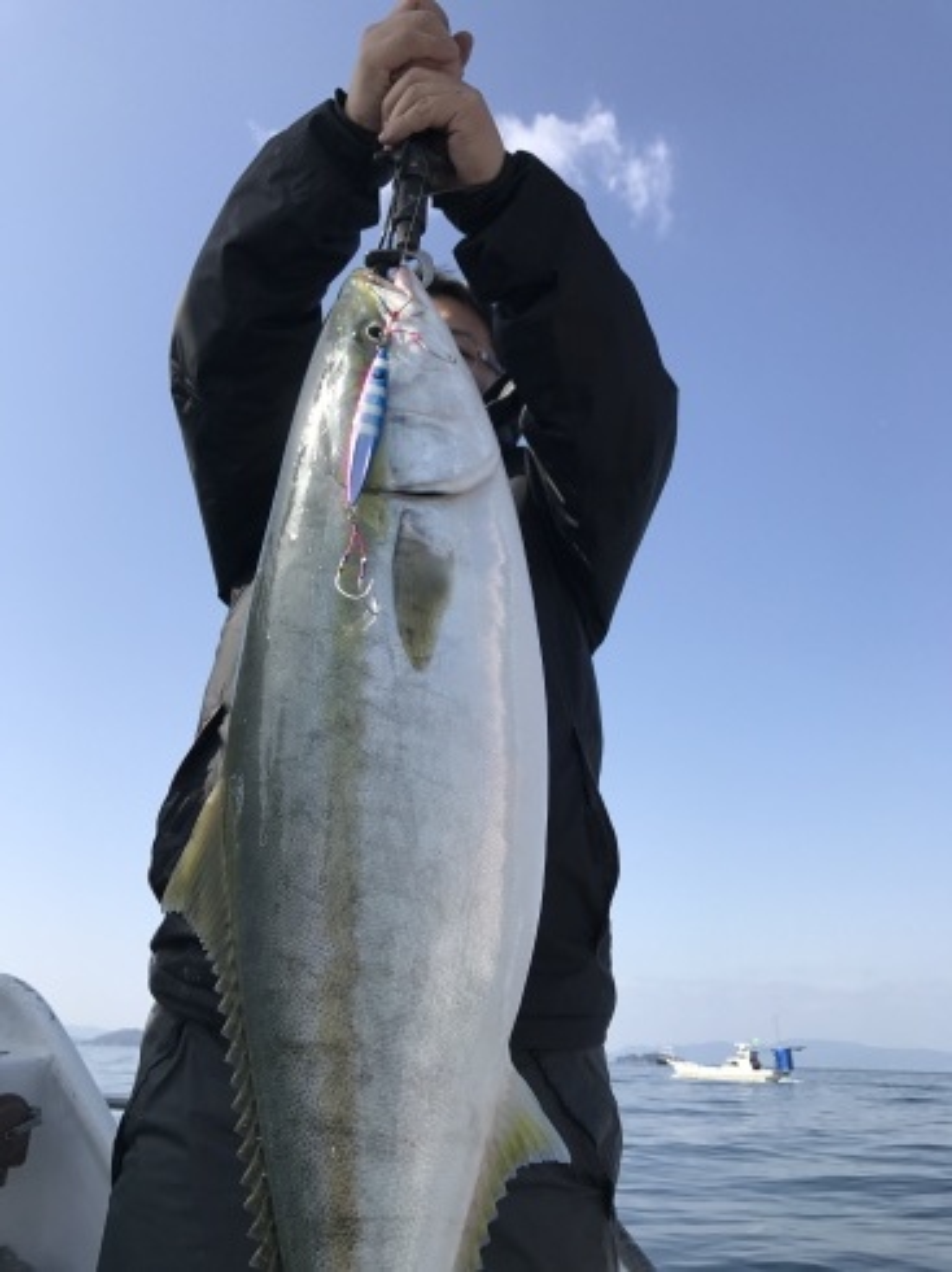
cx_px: 476
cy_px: 636
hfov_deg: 49.7
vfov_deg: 63.5
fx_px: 1028
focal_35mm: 28
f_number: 1.8
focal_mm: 3.99
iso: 20
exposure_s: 1/2179
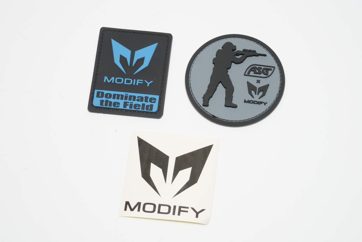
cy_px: 121
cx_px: 181
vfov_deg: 13.0
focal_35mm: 105
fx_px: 1056
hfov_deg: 19.5
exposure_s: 1/60
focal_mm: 105
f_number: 22
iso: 1600
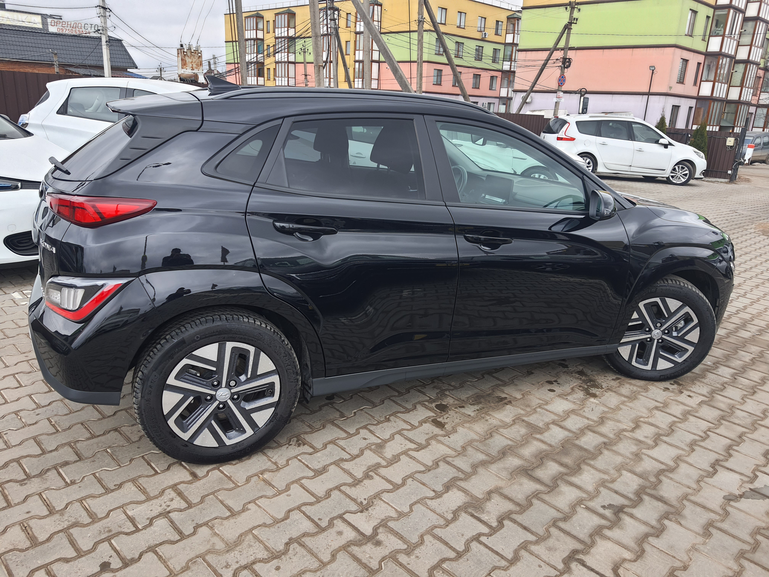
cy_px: 288
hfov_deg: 67.3
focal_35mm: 26
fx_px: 578
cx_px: 384
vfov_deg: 53.1
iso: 50
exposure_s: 1/225
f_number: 1.7
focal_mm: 4.32
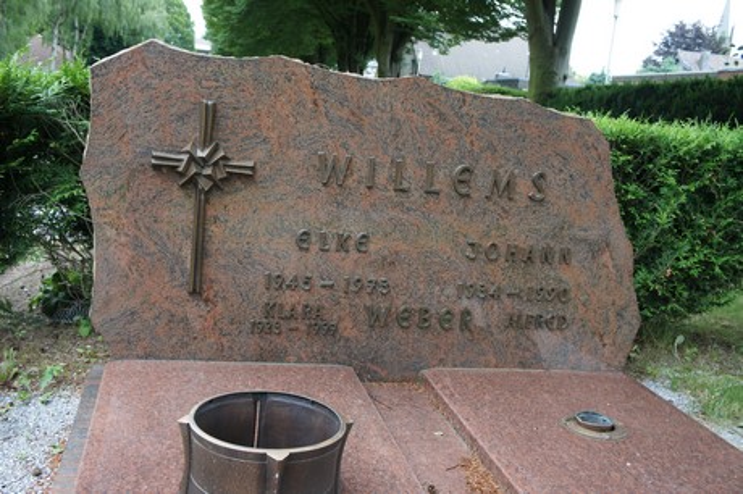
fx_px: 804
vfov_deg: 34.2
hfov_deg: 49.6
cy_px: 247
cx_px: 372
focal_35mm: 39
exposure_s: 1/160
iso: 500
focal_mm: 26
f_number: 5.6
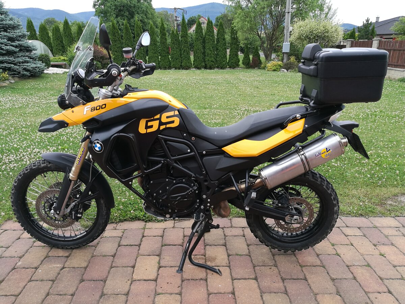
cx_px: 202
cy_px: 152
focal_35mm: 27
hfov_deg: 65.3
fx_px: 316
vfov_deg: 51.4
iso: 64
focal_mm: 4.5
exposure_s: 1/100
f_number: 2.2
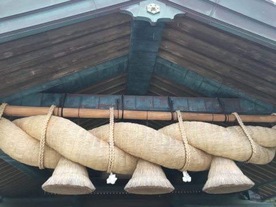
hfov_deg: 61.7
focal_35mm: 29
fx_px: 231
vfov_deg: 48.2
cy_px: 104
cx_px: 138
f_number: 2.2
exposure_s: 1/30
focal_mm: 4.15
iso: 25
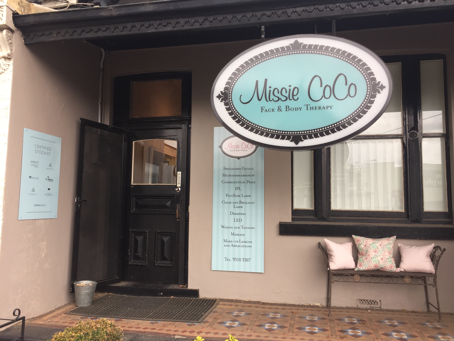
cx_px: 227
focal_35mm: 29
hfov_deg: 61.7
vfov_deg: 48.2
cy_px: 170
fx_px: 380
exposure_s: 1/134
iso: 32
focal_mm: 4.15
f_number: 2.2
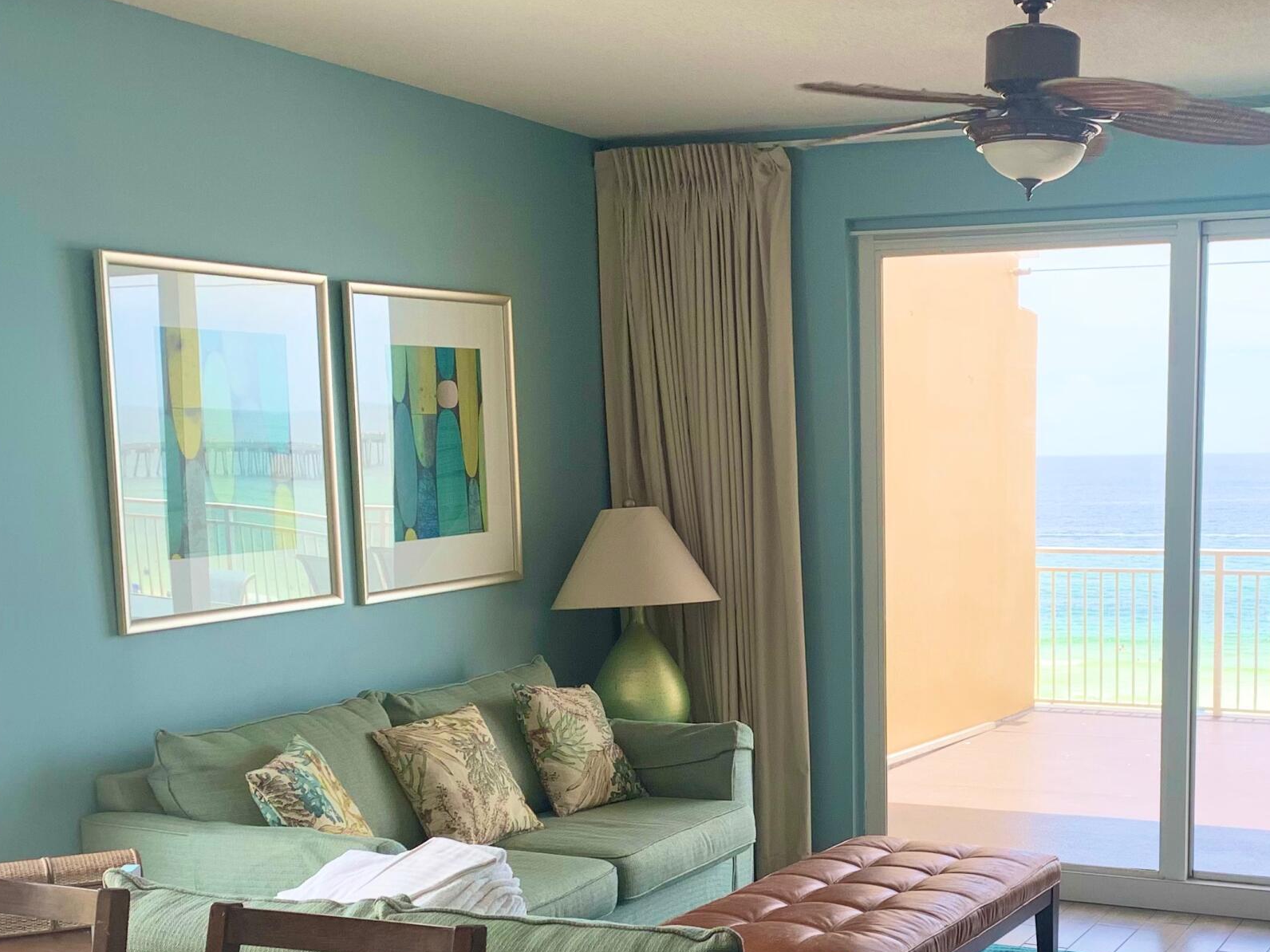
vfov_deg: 29.1
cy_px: 749
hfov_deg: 38.1
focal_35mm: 49
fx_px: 1798
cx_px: 930
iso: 25
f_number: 1.8
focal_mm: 4.25
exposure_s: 1/206
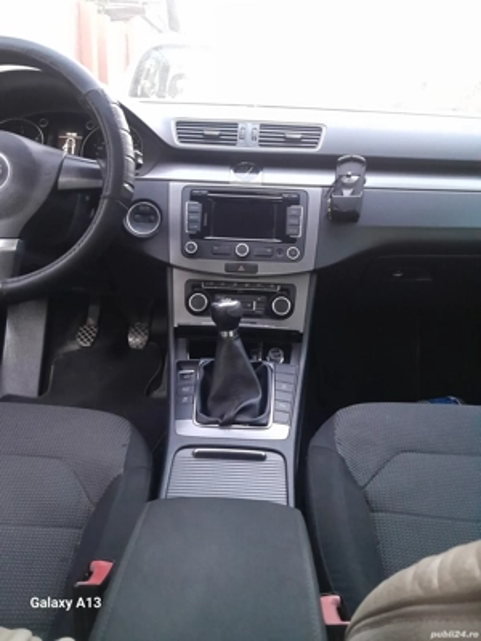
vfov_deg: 65.3
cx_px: 240
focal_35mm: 27
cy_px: 320
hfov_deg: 51.4
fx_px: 500
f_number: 1.8
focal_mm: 4
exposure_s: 1/10
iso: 800
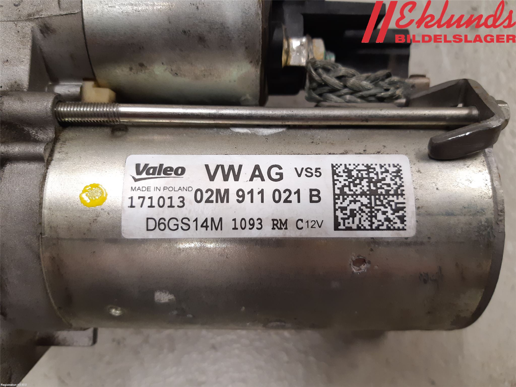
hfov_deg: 67.3
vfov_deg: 53.1
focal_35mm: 26
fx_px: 388
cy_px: 194
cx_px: 258
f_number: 1.7
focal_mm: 3.93
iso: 125
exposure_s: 1/50
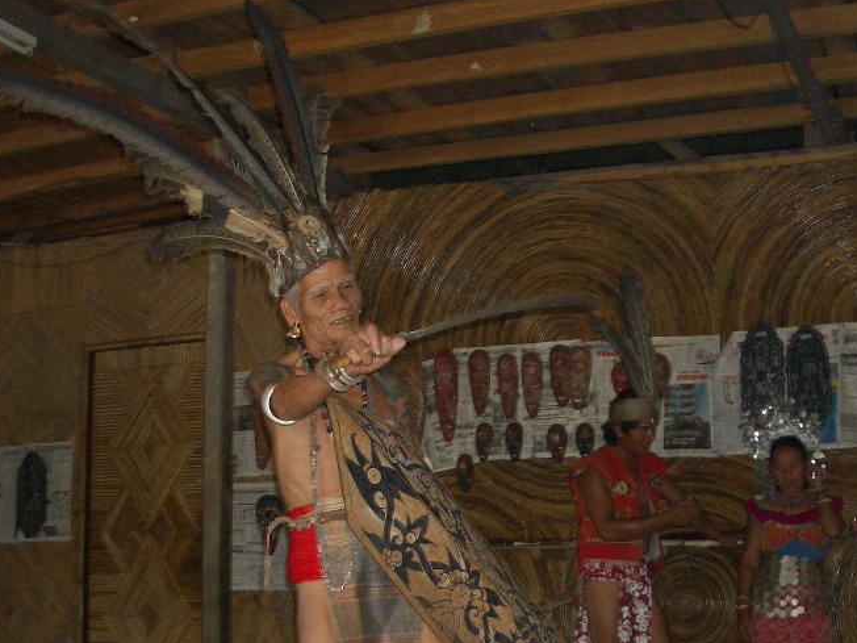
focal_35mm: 55
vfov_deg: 26.2
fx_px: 1362
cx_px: 432
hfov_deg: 34.9
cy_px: 479
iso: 100
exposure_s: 1/60
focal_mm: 5.8
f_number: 2.6
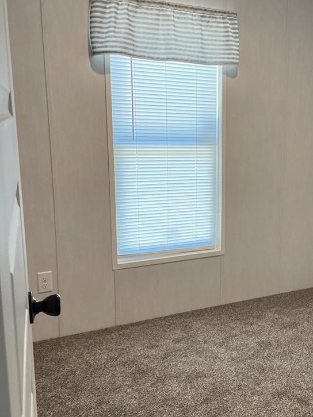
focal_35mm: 43
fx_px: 519
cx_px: 251
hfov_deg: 32.6
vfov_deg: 43.8
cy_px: 227
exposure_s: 1/120
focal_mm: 4.2
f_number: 1.6
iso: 100
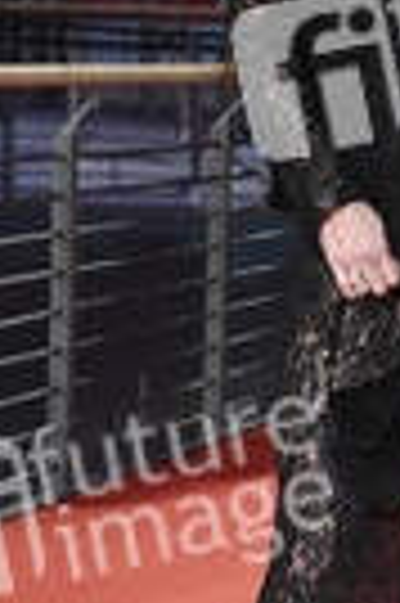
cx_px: 593
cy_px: 279
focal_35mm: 209
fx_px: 3492
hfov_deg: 6.5
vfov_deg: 9.9
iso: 6400
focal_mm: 70
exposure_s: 1/250
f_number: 5.6
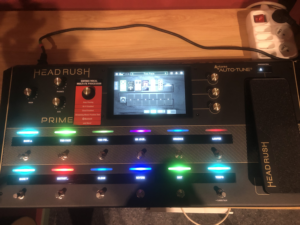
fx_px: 243
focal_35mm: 28
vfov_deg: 49.7
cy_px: 112
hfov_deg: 63.4
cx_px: 150
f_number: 1.8
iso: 100
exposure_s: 1/5
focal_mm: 3.99
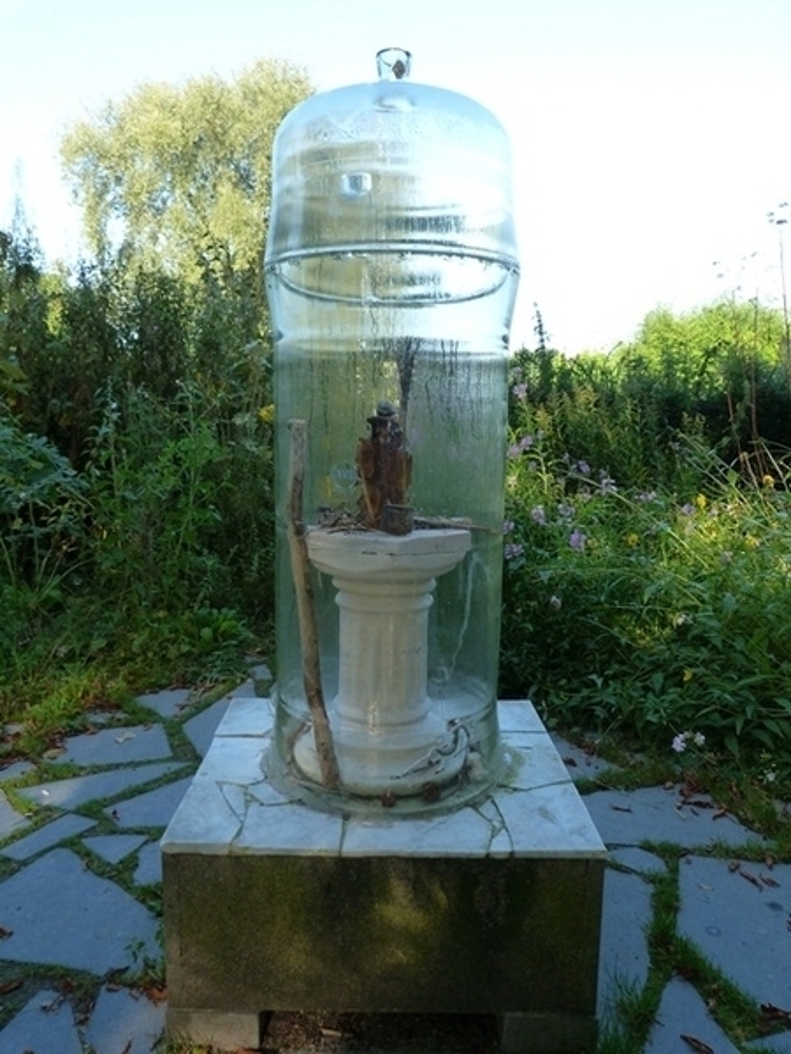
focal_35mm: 25
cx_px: 396
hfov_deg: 54.9
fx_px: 762
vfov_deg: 69.4
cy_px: 527
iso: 125
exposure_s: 1/100
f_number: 3.6
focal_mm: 4.5
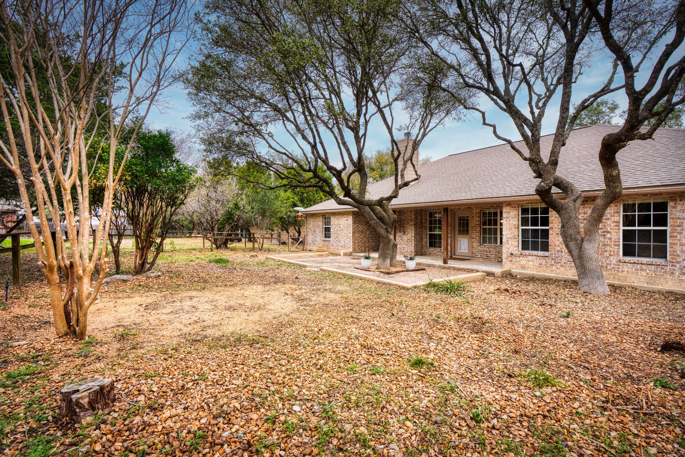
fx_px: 304
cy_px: 228
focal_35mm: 16
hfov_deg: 96.7
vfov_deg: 73.7
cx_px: 342
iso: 100
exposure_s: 1/13
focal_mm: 16
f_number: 11
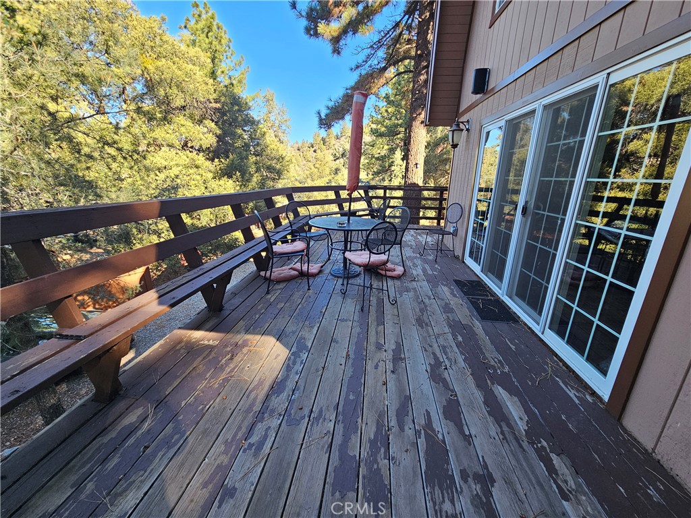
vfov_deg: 89.9
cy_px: 259
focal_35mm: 13
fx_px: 260
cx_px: 346
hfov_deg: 106.2
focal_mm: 2.2
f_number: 2.2
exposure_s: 1/245
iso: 64
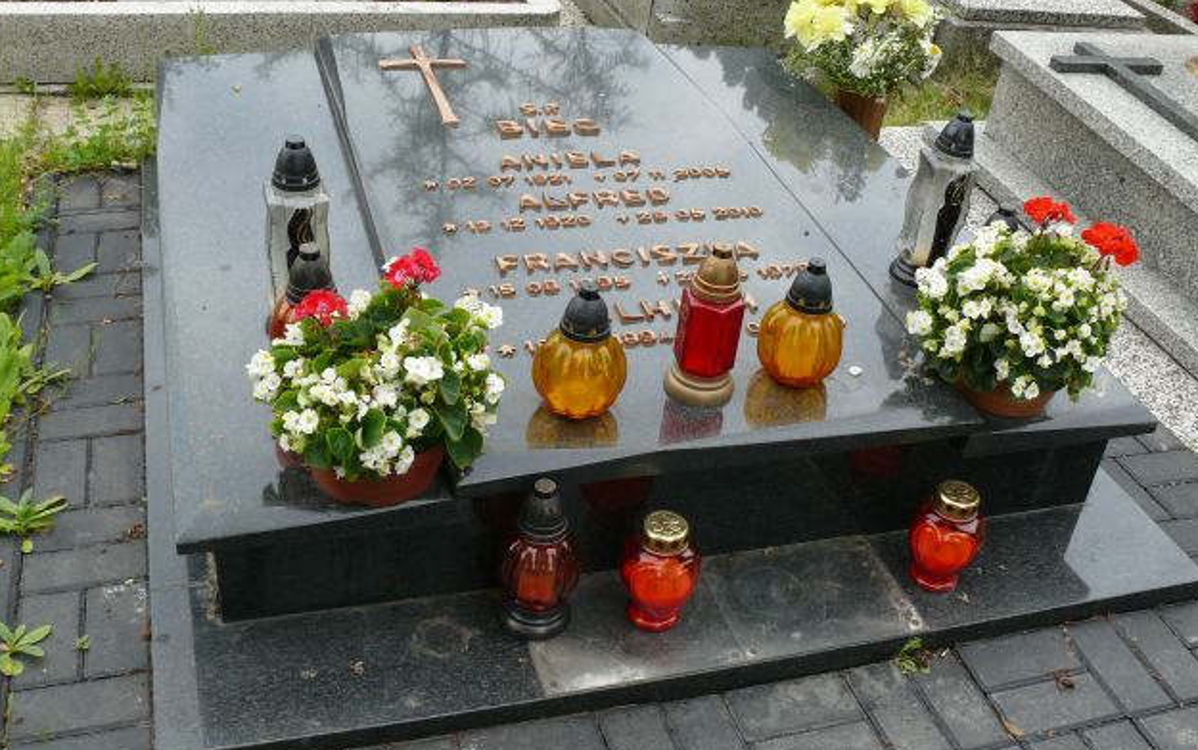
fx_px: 1241
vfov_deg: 33.6
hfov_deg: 51.5
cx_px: 594
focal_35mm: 38
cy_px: 361
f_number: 4
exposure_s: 1/160
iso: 100
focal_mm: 7.4
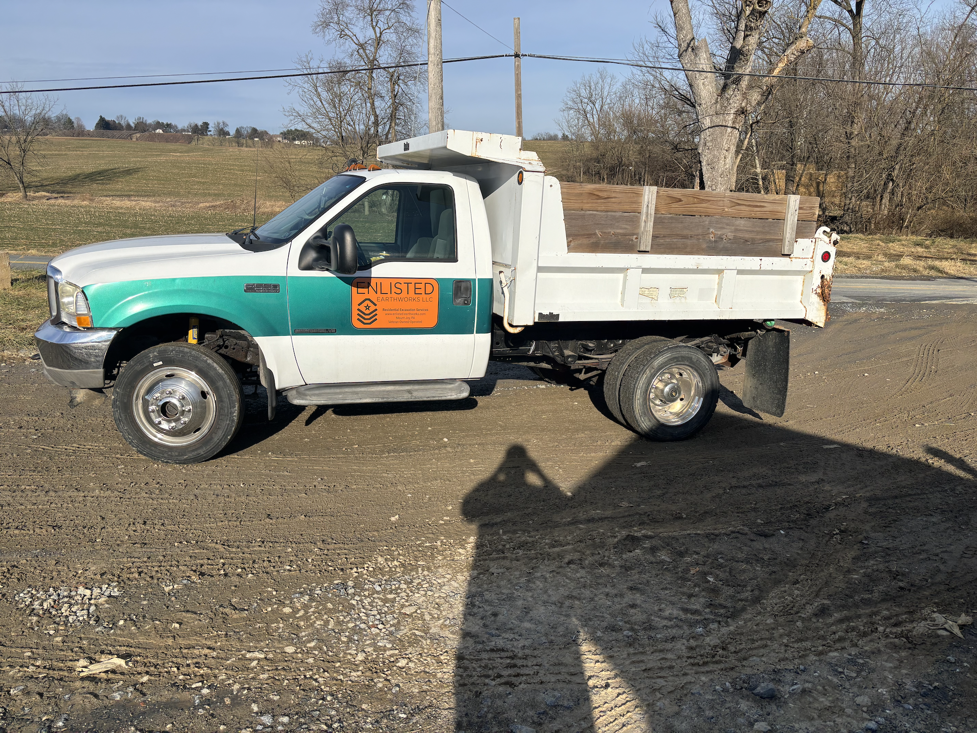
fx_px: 734
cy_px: 366
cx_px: 488
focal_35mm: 26
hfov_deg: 67.3
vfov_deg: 53.1
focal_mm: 5.96
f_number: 1.6
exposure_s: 1/4425
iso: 50
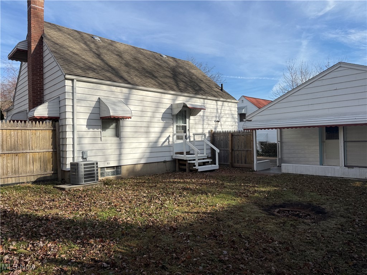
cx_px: 184
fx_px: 254
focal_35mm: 24
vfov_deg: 56.8
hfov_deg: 71.6
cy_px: 138
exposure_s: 1/3584
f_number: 1.78
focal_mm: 6.76
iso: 80
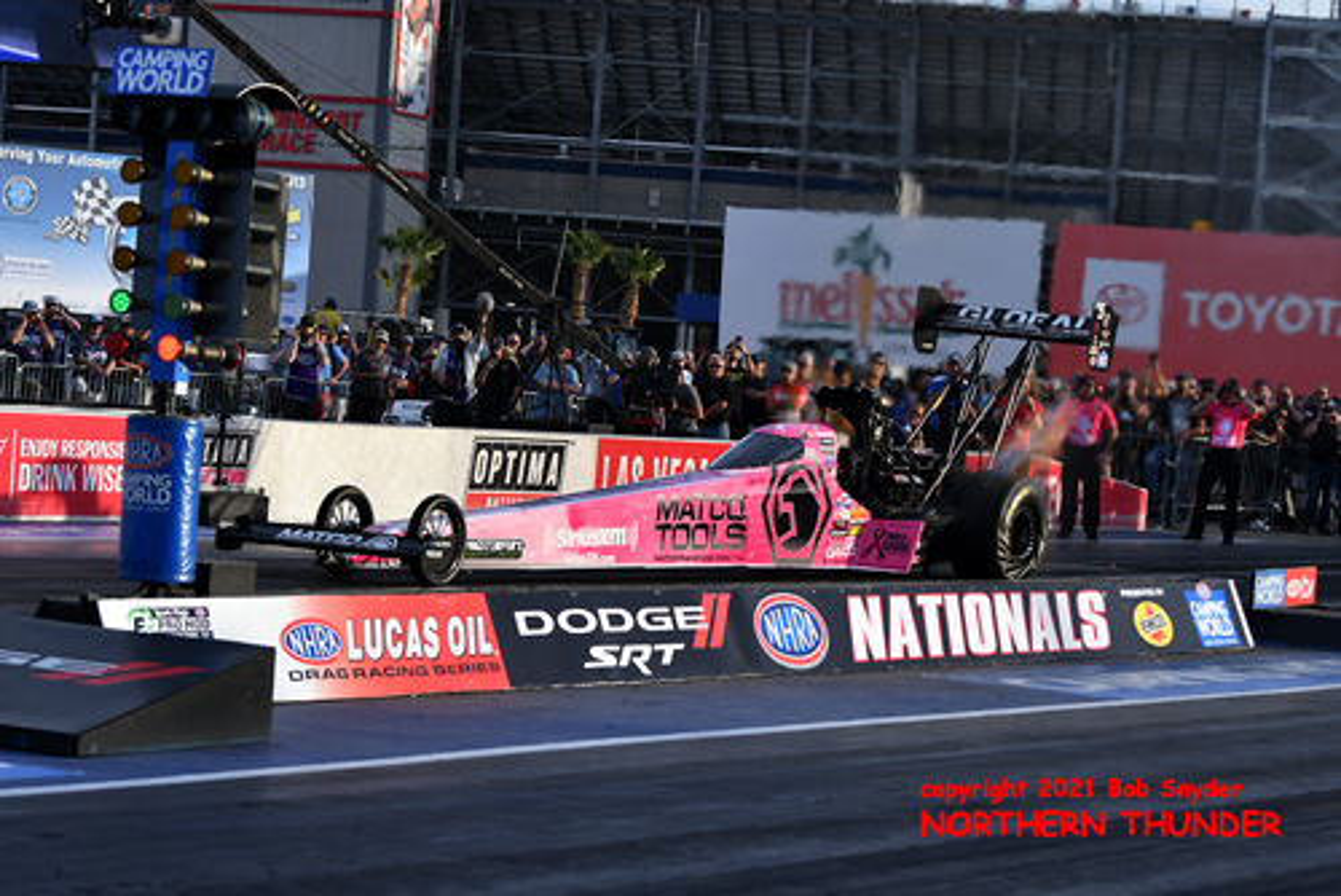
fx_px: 3913
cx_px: 670
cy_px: 448
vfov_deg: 13.1
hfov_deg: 19.4
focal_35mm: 105
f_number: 3.5
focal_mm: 70
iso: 160
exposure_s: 1/1250
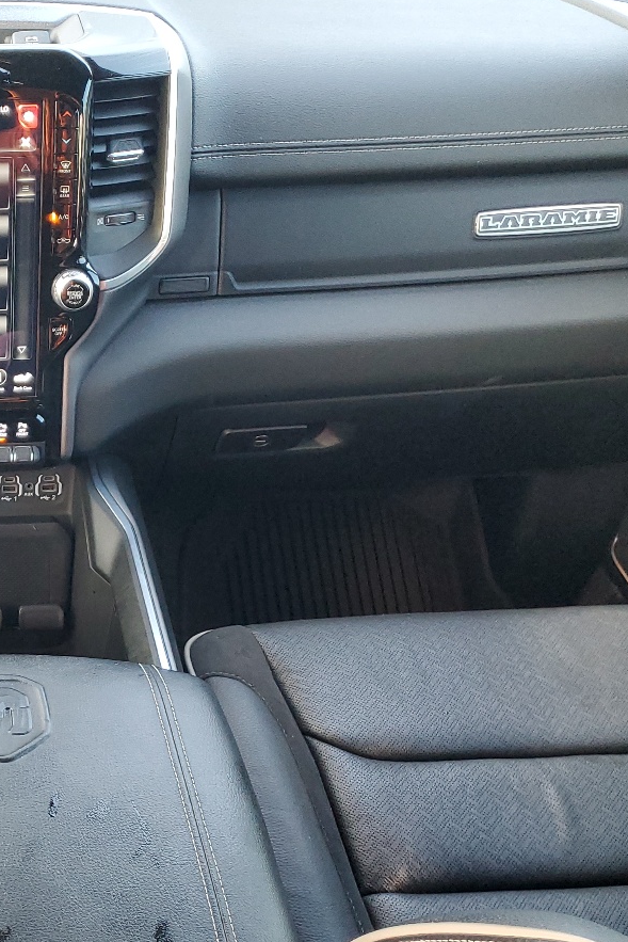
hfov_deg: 25.0
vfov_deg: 40.0
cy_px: 609
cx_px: -117
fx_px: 1282
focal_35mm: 49
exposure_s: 1/60.2
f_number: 1.5
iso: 164
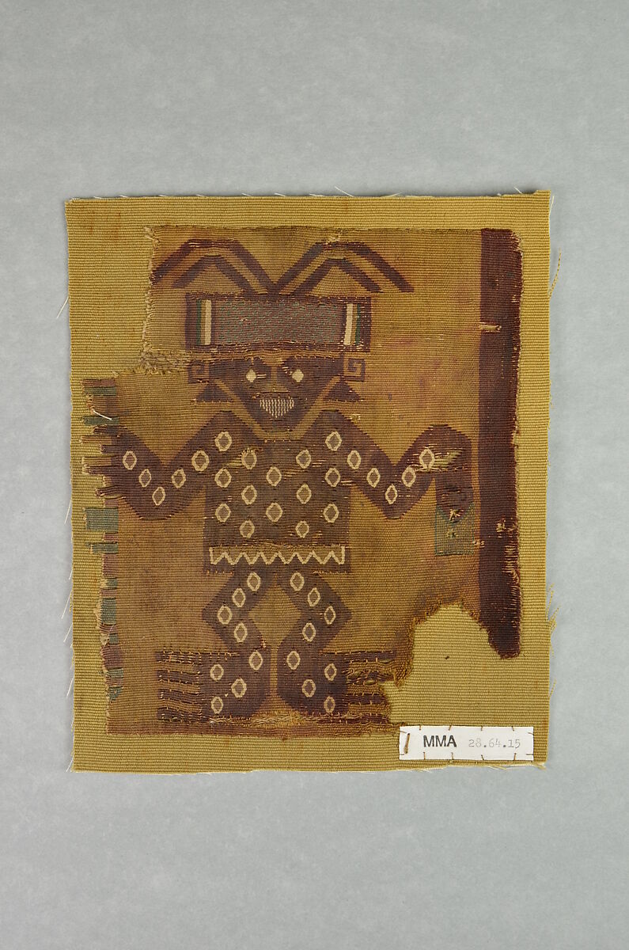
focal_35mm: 48
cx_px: 314
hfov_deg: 28.0
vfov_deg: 41.2
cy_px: 475
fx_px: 1263
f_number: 9
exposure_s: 1/50
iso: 400
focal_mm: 32
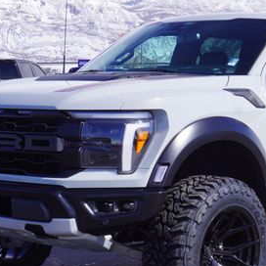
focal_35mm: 102
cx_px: 212
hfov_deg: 16.9
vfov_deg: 17.0
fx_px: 887
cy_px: 168
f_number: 11
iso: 100
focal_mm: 34
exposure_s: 1/125
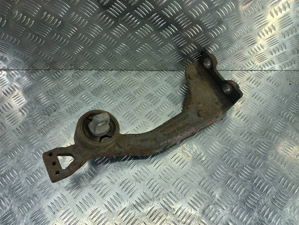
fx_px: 216
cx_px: 150
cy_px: 112
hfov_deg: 69.4
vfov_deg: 54.9
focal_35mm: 25
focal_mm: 4.6
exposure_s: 1/50
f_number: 1.8
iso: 40
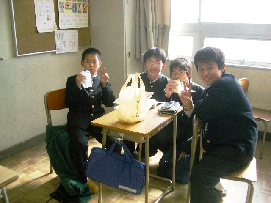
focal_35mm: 35
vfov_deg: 40.7
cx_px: 136
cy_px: 102
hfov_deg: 52.6
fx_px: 274
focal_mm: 5.8
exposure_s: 1/80
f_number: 2.6
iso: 50
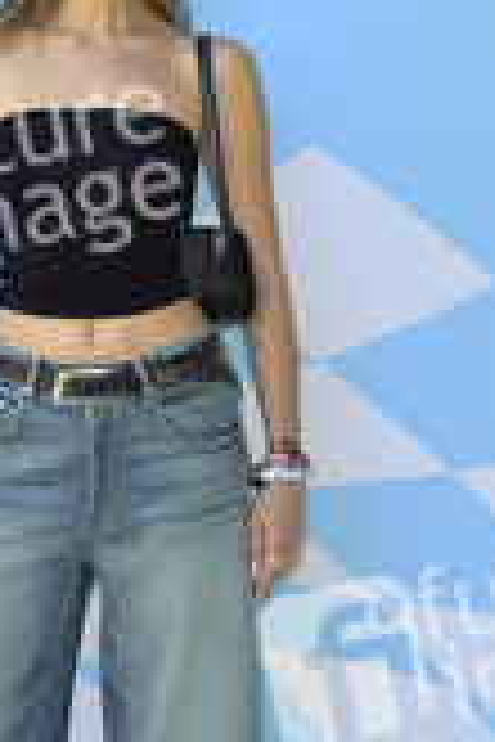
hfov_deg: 9.1
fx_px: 3094
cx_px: 83
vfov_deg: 13.7
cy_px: 418
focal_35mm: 150
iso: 400
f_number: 6.3
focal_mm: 62
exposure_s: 1/250
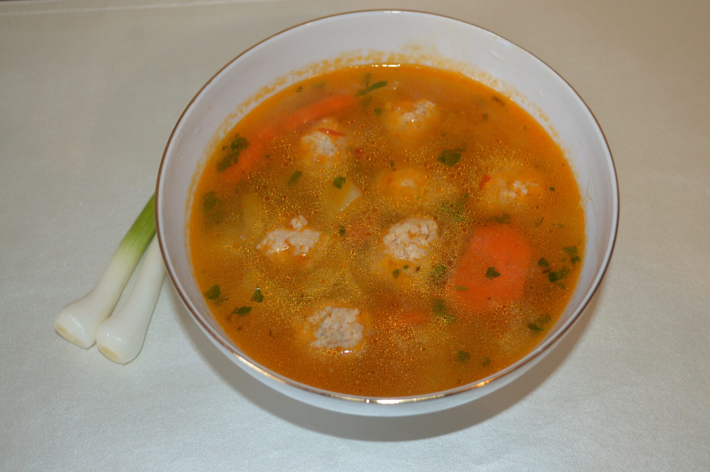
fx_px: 946
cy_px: 236
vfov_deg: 28.0
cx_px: 355
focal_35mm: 48
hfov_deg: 41.2
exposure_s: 1/30
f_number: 4.8
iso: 640
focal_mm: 32
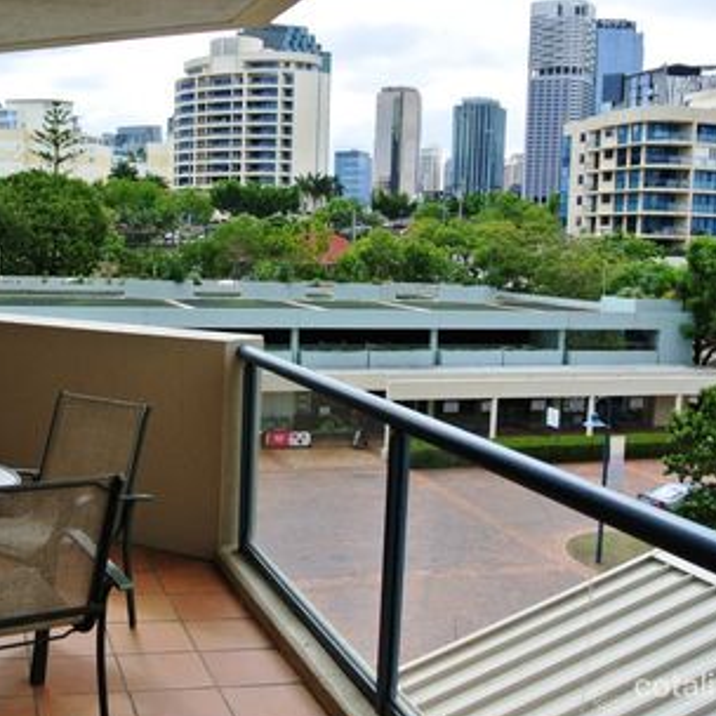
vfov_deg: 40.0
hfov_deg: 39.5
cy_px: 366
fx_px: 983
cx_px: 228
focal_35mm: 42
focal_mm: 12.2
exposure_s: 1/500
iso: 100
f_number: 4.5
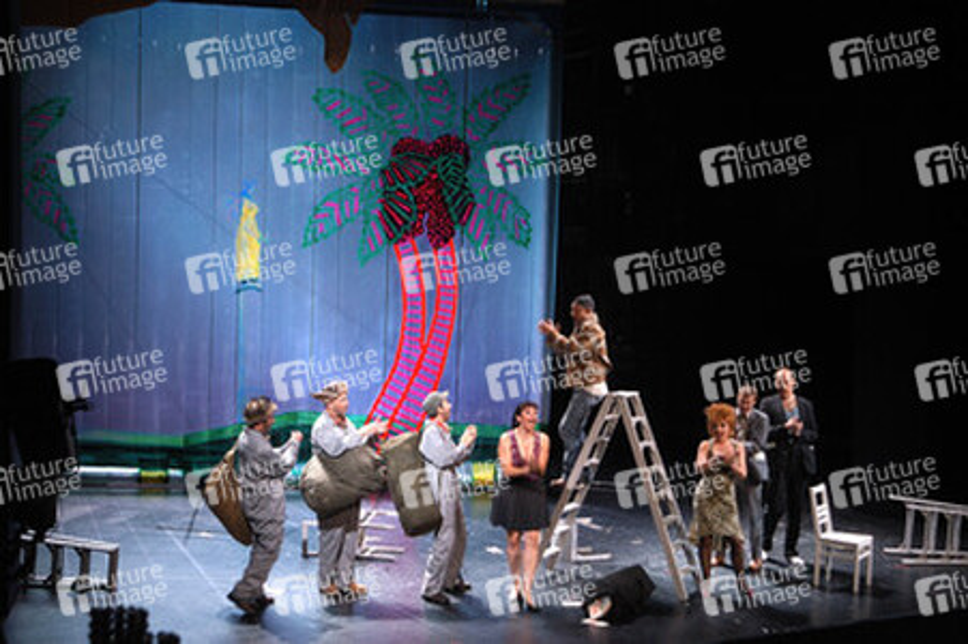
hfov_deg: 35.1
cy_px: 322
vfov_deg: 23.7
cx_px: 484
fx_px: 1532
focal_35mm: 57
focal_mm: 38
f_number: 4.2
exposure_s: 1/40
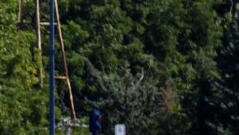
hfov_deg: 1.1
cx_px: -515
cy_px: 206
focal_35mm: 1948
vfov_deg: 0.6
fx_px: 12351
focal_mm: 190
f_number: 9
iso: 500
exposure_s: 1/2000
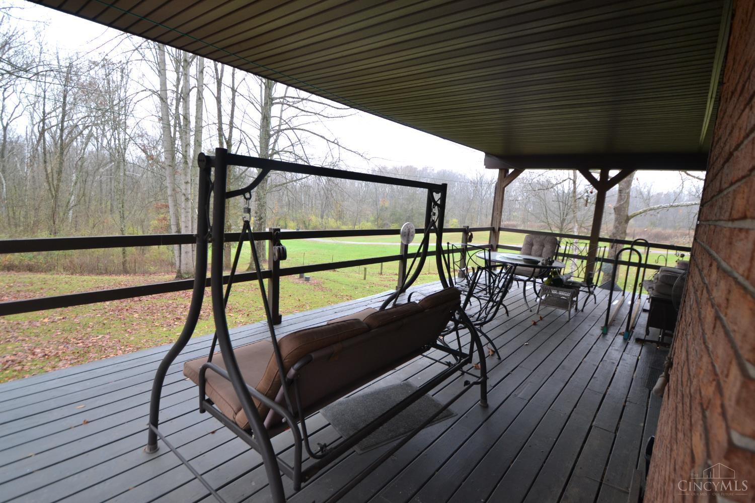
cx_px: 378
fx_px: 362
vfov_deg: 69.7
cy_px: 252
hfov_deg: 92.4
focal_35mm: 17
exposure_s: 1/100
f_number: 5
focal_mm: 11.5
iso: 400
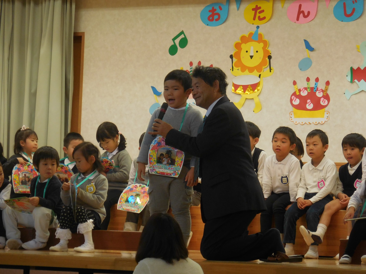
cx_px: 183
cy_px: 137
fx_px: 1808
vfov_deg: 8.7
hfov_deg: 11.6
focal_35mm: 171
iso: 360
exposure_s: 1/60
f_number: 5.5
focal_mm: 30.7
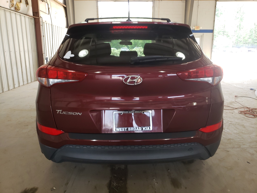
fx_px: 193
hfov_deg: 67.3
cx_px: 128
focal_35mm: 26
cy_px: 96
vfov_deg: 53.1
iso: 67
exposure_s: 1/120
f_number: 1.5
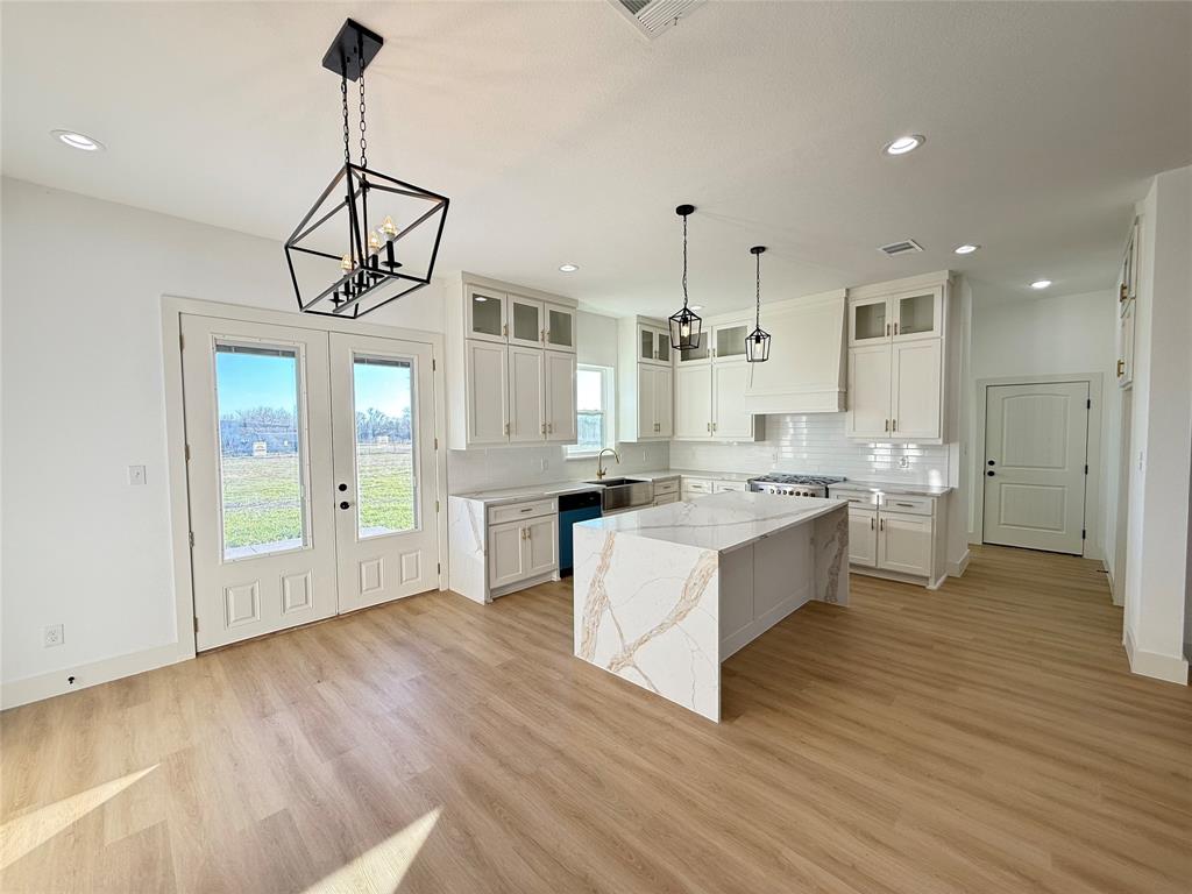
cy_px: 447
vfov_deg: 85.7
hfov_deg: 102.1
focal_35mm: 14
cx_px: 596
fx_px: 482
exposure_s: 1/120
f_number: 2.2
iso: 64
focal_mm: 2.22
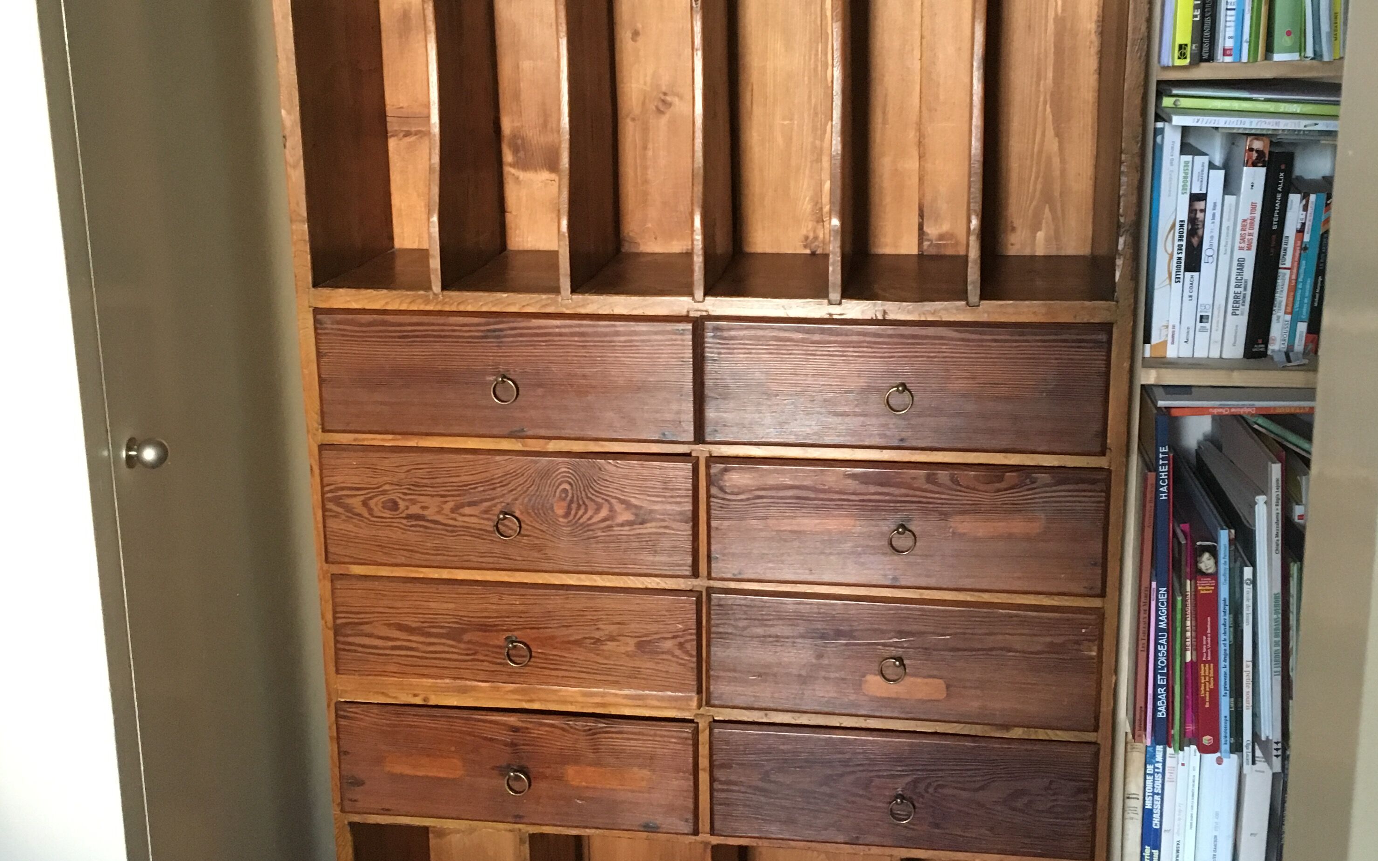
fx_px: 1577
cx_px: 691
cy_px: 366
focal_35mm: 42
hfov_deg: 47.2
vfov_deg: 30.5
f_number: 2.2
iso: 200
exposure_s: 1/20
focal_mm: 4.15
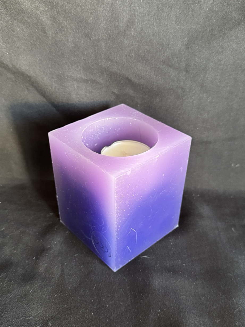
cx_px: 119
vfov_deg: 69.4
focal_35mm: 25
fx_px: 236
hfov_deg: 54.9
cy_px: 167
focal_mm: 6.76
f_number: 1.78
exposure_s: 1/44
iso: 800
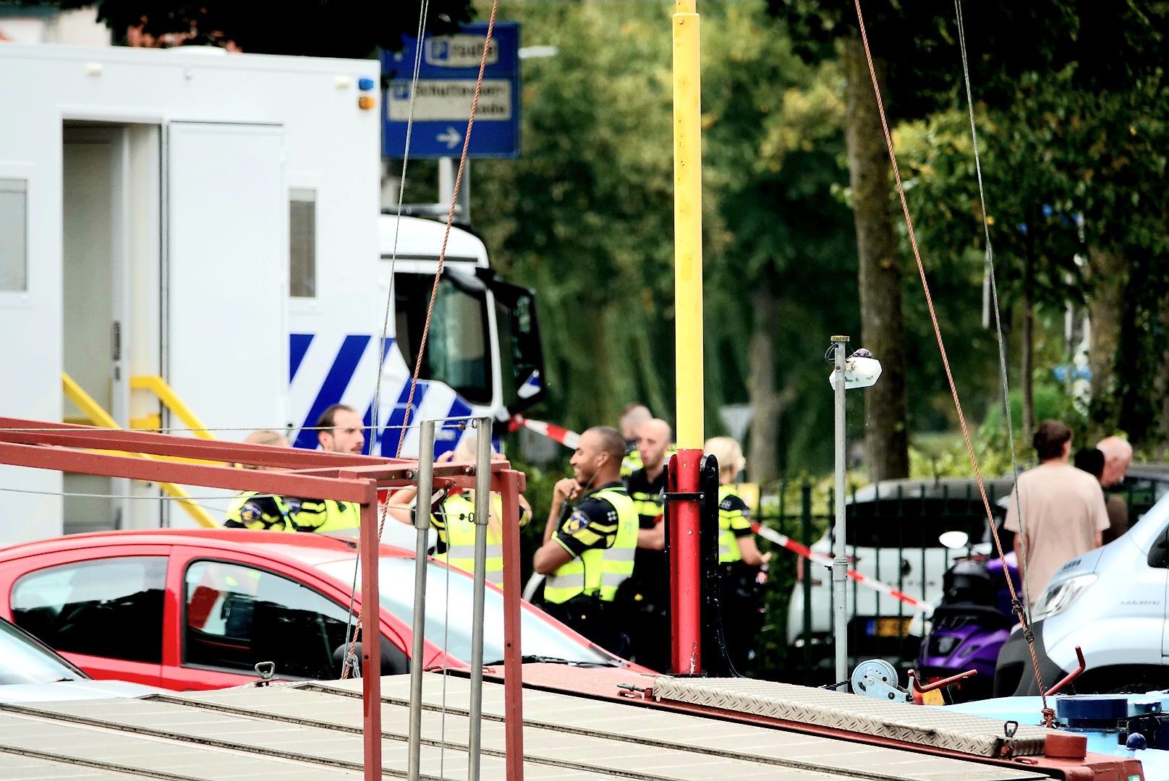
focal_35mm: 600
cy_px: 390
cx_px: 584
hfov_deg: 3.4
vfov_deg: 2.3
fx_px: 19497
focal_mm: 220
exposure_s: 1/250
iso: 400
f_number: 4
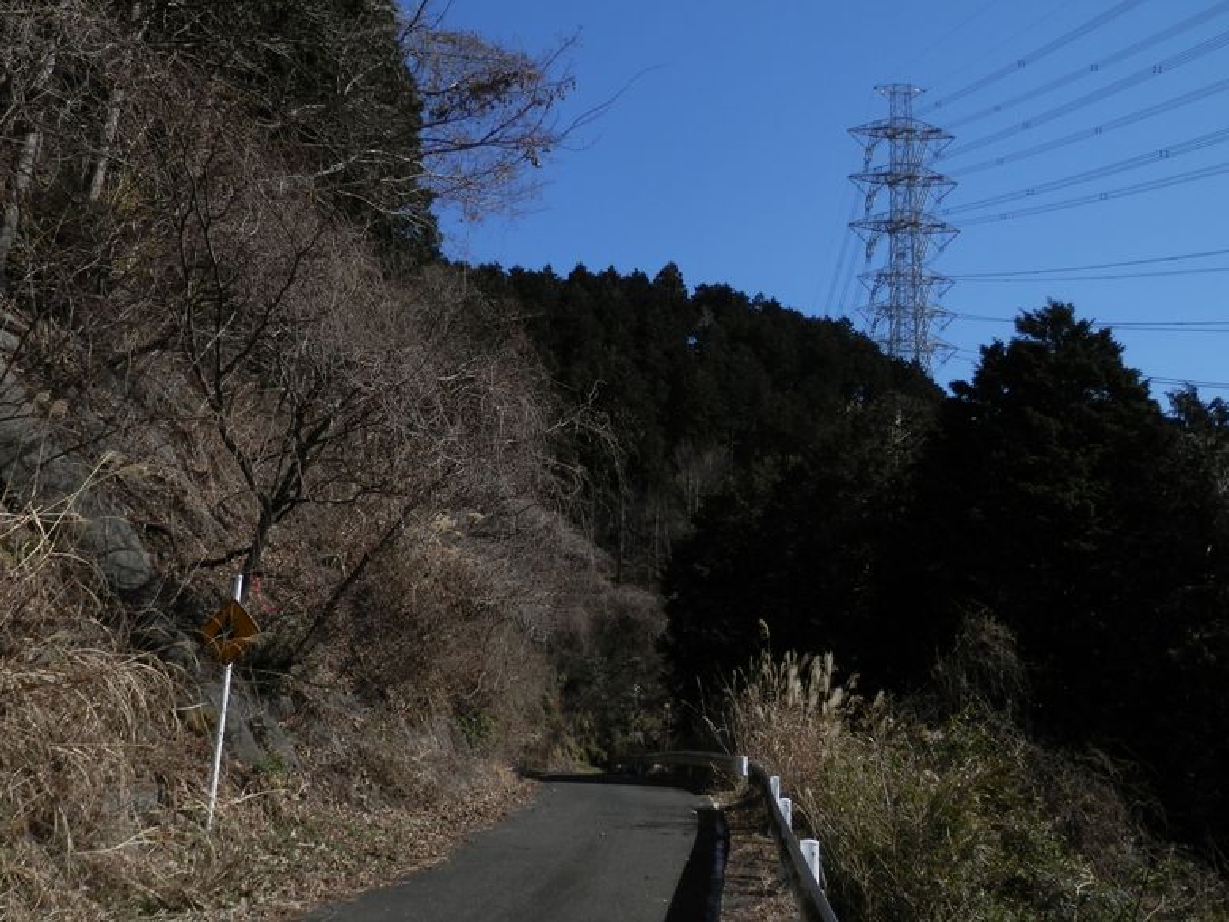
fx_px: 1207
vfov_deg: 41.8
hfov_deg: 54.0
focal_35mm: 34
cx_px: 621
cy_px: 448
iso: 80
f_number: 9.7
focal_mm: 6
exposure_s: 1/160
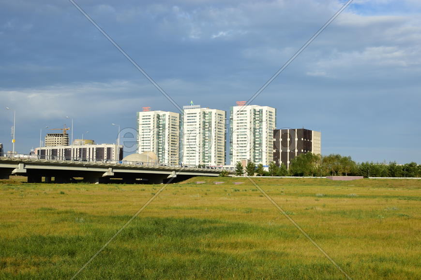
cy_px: 140
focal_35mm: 48
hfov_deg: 41.1
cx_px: 210
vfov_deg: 28.1
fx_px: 561
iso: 100
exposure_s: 1/200
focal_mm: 32
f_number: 9
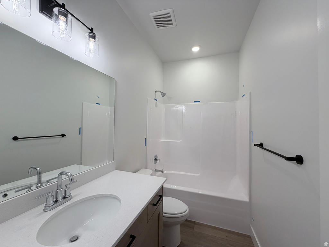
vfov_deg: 85.7
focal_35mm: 14
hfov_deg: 102.1
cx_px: 164
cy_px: 124
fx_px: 133
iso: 80
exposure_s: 1/120
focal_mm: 2.22
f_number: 2.2
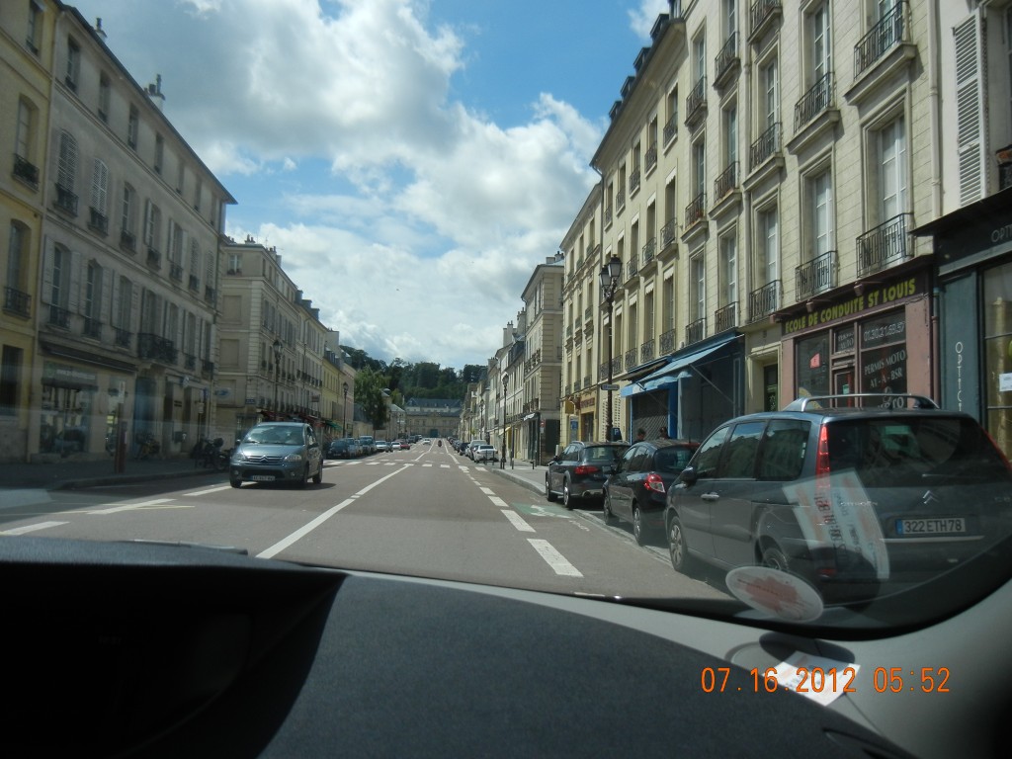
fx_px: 877
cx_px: 506
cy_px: 380
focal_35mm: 30
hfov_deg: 60.0
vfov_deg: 46.8
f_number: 7
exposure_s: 1/515
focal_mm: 5.4
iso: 160
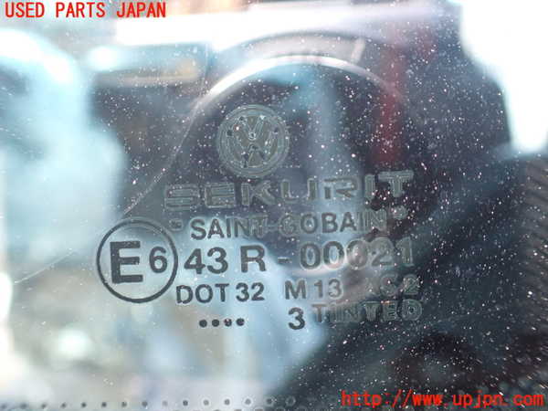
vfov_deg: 46.8
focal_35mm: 30
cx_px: 274
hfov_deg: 60.0
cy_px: 206
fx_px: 475
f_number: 2.3
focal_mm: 5.4
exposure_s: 1/50
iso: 800
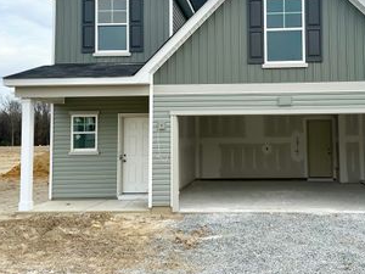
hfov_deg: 46.3
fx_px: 422
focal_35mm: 40
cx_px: 235
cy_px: 108
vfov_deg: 35.8
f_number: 1.78
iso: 80
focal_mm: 6.86
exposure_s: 1/2732
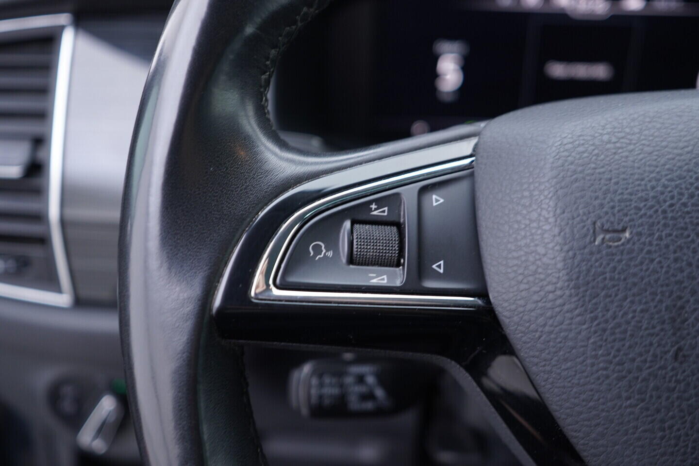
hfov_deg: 53.1
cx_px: 350
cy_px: 233
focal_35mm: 36
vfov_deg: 36.9
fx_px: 699
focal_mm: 24
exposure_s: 1/40
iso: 250
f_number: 2.8
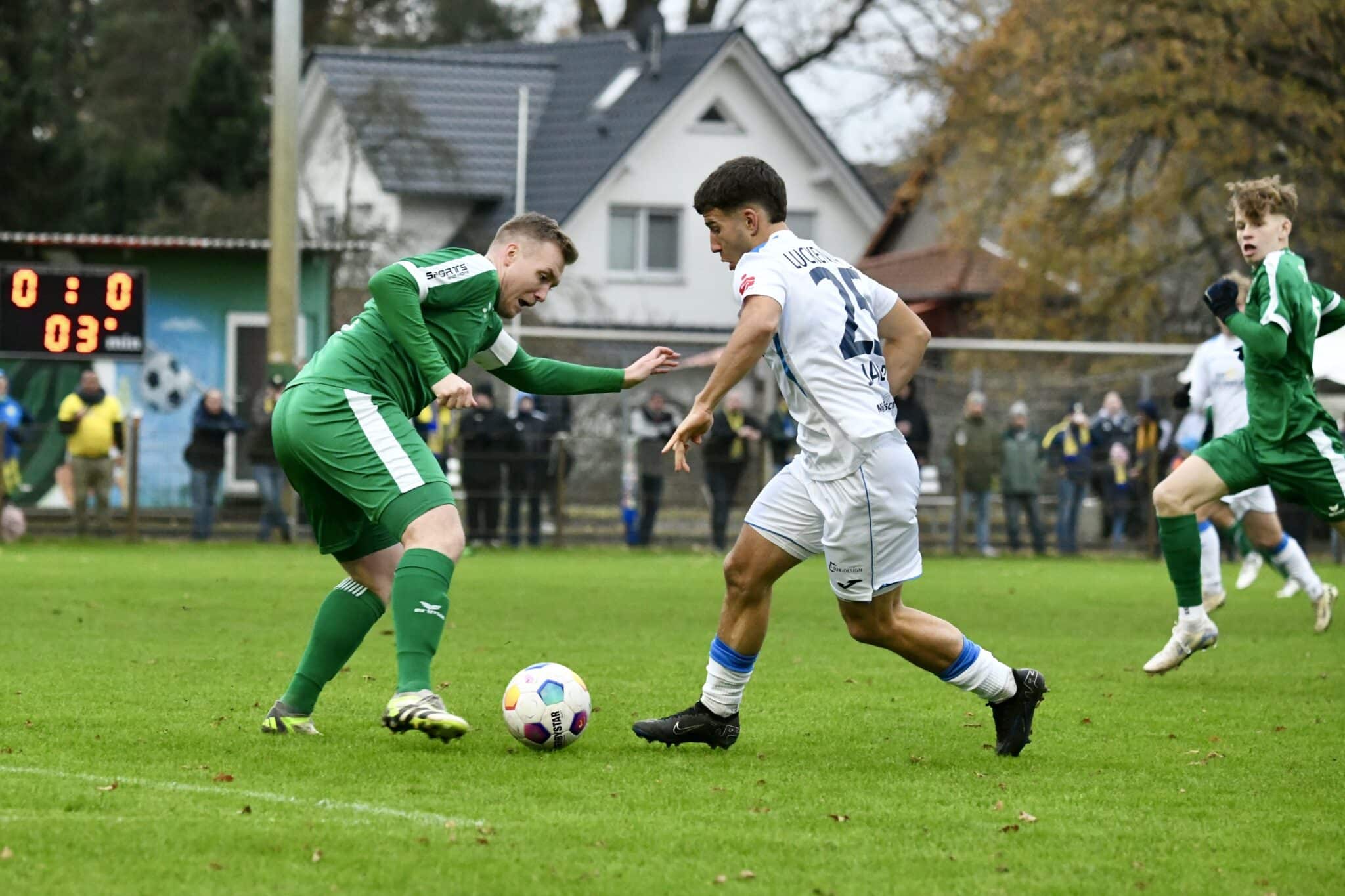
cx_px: 672
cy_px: 448
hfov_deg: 11.7
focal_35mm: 175
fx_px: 6537
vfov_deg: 7.8
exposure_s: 1/1600
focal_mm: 175
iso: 8000
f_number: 5
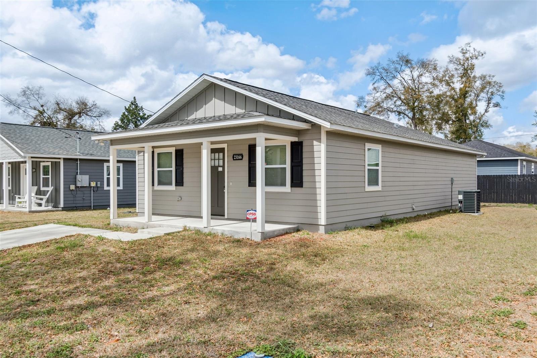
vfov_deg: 43.6
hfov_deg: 61.9
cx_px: 268
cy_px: 179
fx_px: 447
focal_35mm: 30
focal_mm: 20
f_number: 8
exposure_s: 1/200
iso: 200
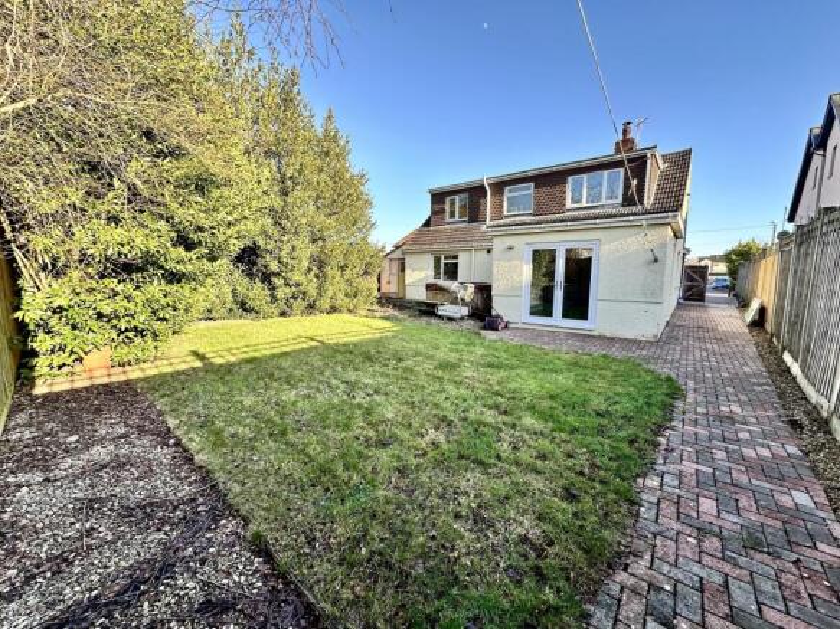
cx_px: 420
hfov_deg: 102.1
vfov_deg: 85.7
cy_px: 314
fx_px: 340
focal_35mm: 14
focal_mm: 2.22
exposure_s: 1/288
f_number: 2.2
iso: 40
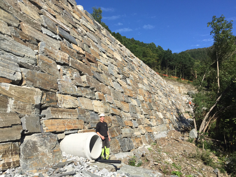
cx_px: 118
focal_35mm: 29
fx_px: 198
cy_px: 88
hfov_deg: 61.6
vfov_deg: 48.3
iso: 32
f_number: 2.2
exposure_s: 1/2198
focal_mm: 4.15
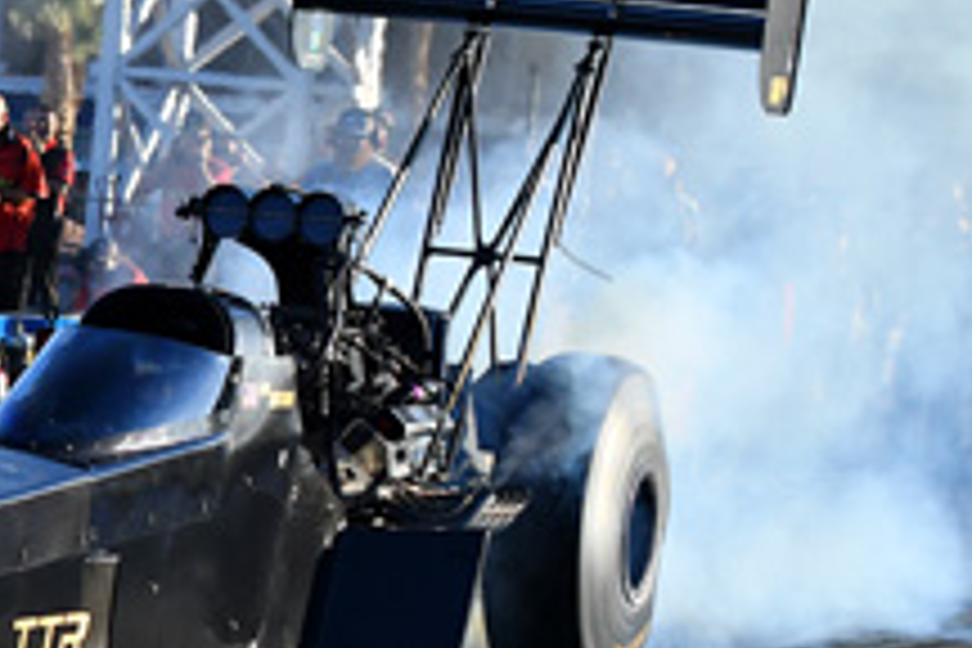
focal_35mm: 243
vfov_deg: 5.7
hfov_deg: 8.4
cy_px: 459
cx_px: -9
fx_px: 6560
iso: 250
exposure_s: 1/1000
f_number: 5.6
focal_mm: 70
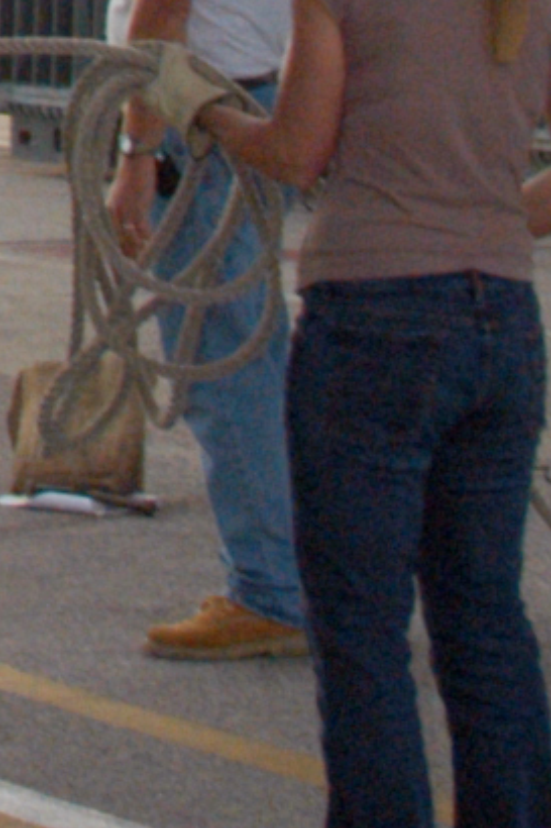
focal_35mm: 198
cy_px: -919
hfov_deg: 6.4
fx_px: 4549
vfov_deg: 9.6
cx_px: -1052
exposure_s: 1/160
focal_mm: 18
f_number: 10
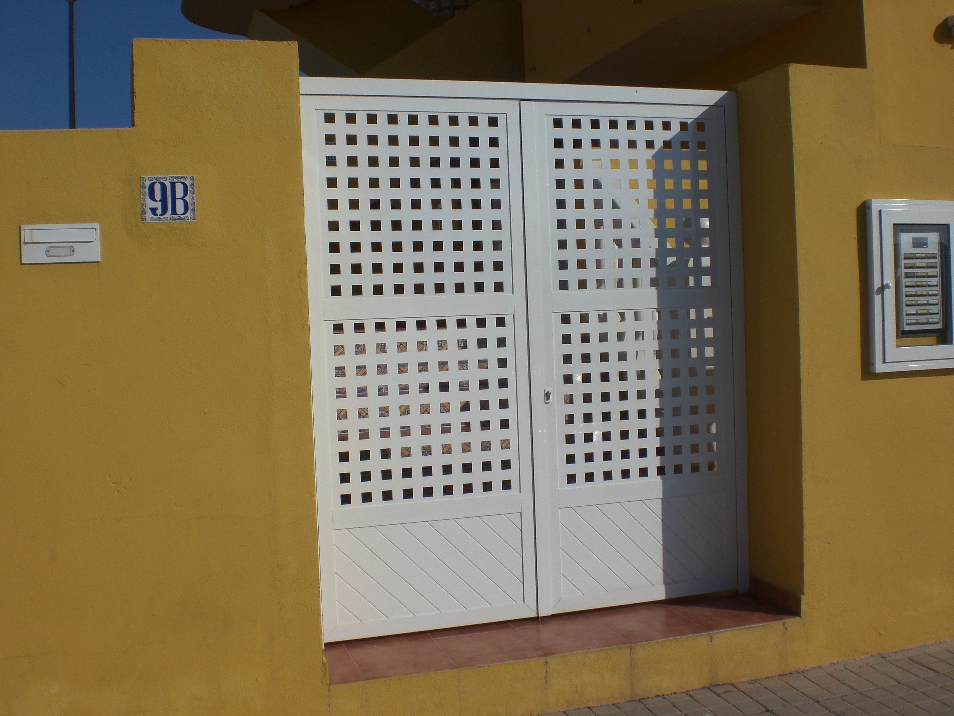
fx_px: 1047
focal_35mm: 38
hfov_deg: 49.0
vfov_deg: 37.7
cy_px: 358
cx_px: 477
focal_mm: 6.3
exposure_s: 1/2000
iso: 50
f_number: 4.4
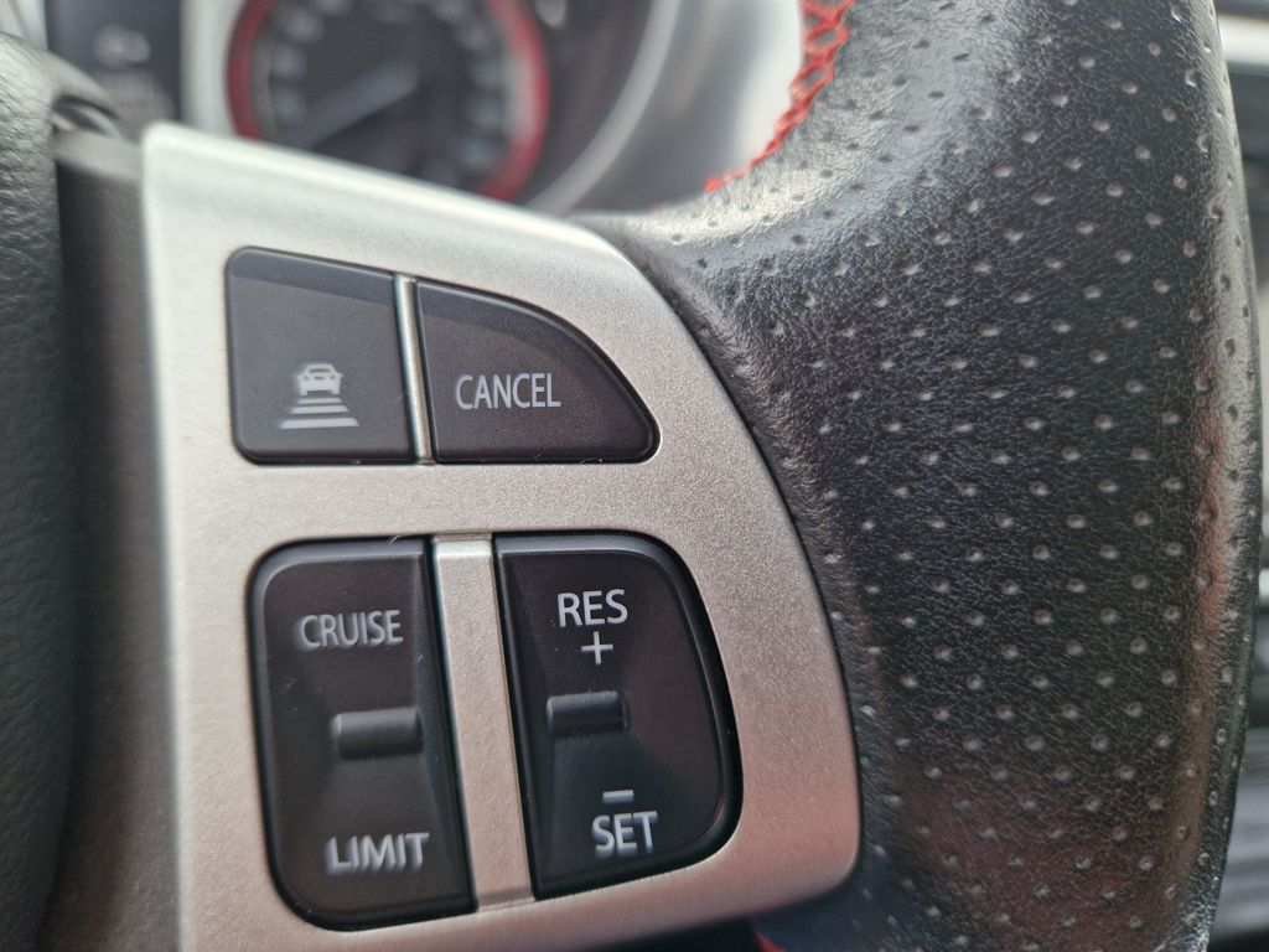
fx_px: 843
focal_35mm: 23
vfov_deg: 58.9
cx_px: 634
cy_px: 476
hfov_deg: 73.9
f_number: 1.8
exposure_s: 1/180
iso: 125
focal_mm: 5.4
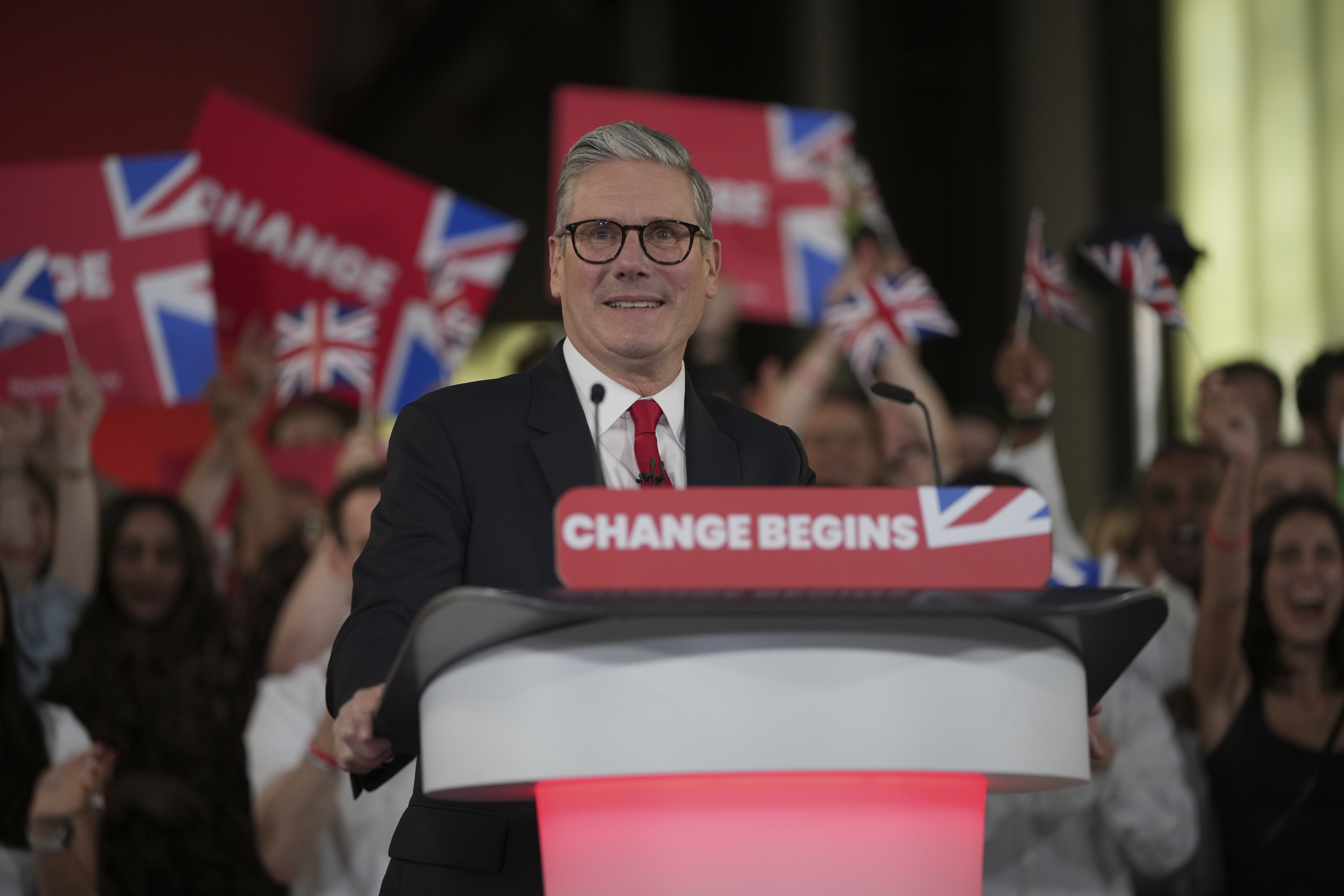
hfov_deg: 12.9
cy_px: 448
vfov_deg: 8.6
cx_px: 672
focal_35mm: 159
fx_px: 5936
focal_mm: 159
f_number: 2.8
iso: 1250
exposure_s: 1/400
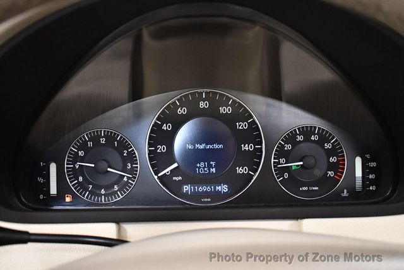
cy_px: 135
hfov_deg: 53.1
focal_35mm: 36
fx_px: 404
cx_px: 202
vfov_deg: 36.9
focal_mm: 18
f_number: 3.5
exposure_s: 1/80
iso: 3200
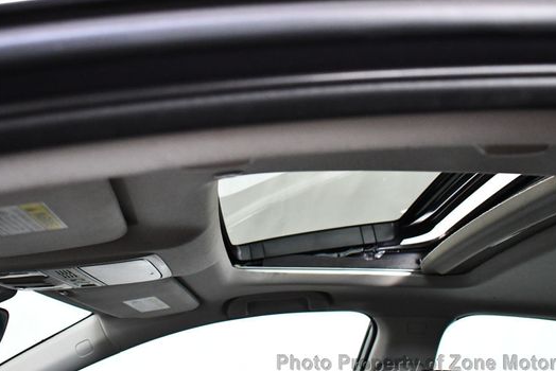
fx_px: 680
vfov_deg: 30.5
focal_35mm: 44
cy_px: 157
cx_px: 264
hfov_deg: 44.5
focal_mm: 18
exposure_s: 1/125
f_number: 3.5
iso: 2800
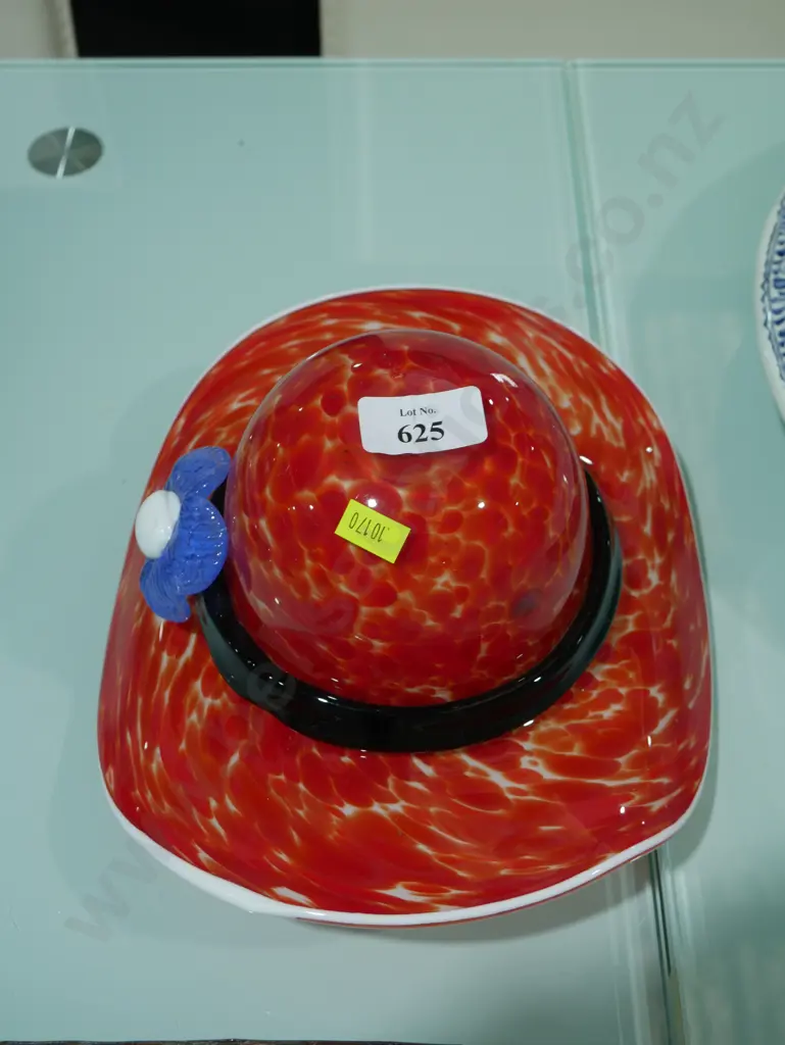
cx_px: 392
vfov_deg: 38.2
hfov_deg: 29.1
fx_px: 1511
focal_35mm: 50
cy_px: 522
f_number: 5.3
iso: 250
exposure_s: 1/60
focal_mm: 25
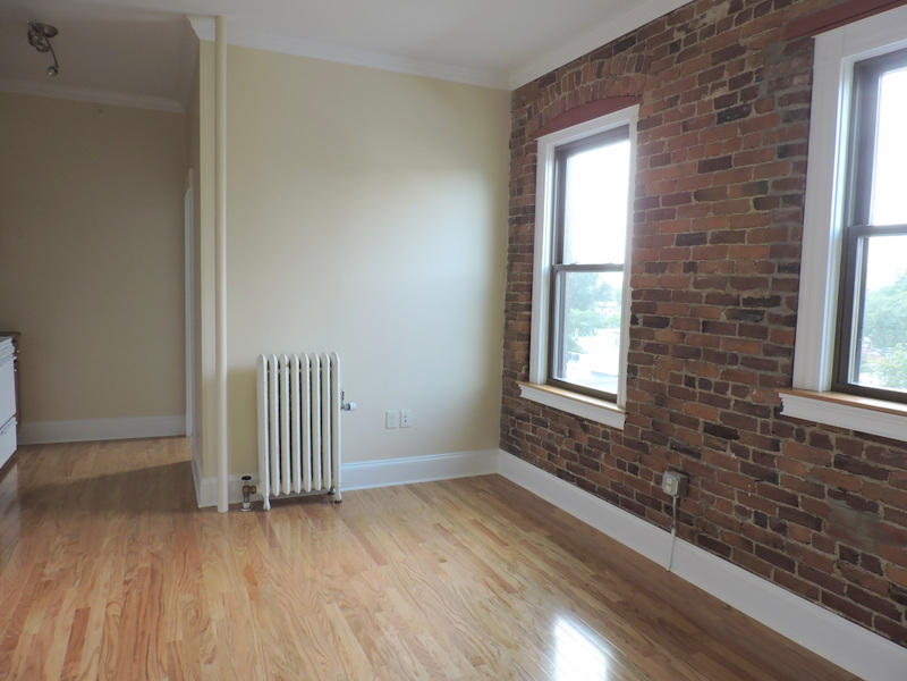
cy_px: 340
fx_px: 629
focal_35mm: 24
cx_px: 454
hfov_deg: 71.6
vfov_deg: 56.8
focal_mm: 4.3
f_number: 3
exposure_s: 1/30
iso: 110
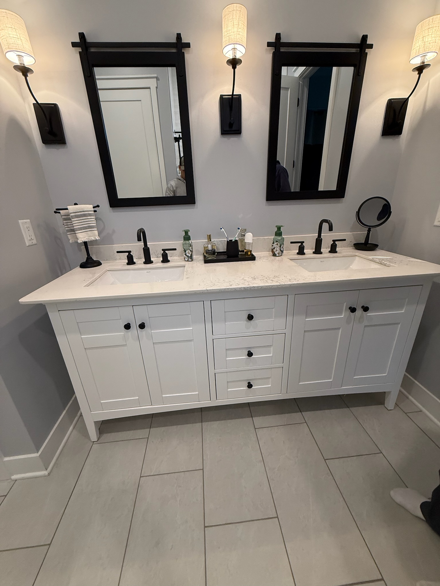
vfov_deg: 102.1
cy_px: 293
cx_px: 220
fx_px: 237
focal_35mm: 14
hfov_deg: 85.7
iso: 250
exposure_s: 1/120
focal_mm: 2.22
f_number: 2.2
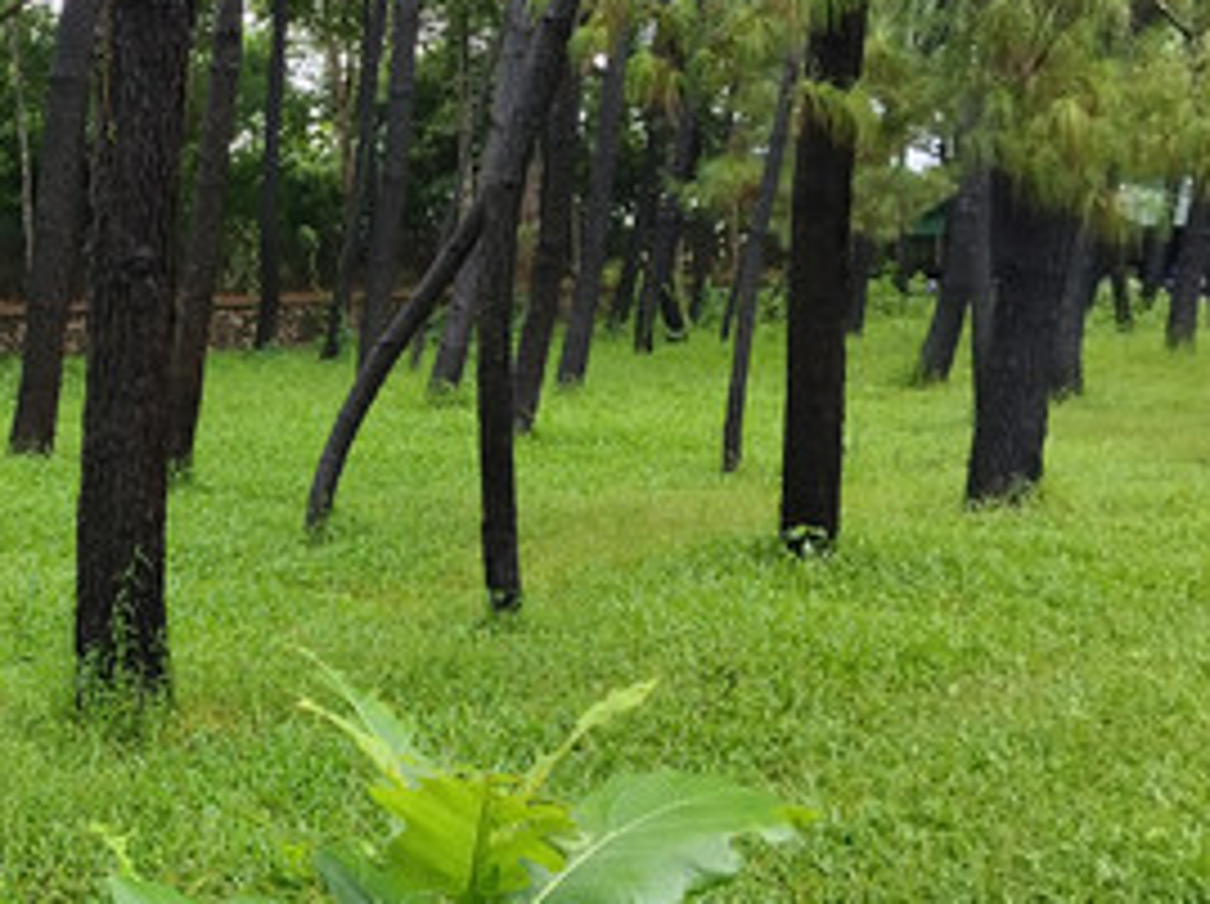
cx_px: 94
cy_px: 416
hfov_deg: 33.5
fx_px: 1885
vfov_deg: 27.0
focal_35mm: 54
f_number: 1.8
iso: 64
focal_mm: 4.22
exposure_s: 1/50
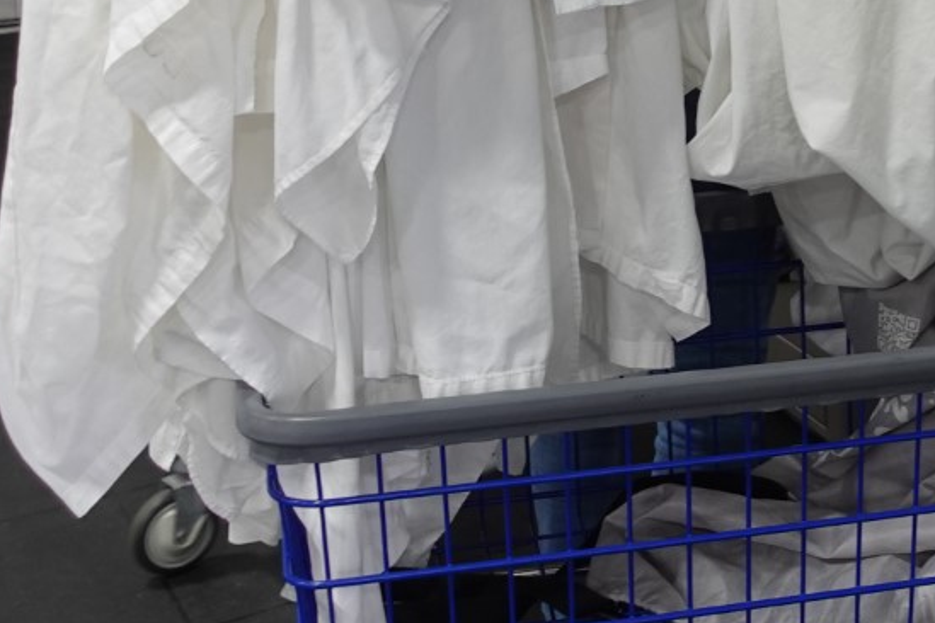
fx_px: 2181
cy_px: -136
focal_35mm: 84
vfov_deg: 15.6
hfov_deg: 23.1
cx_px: 966
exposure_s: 1/30
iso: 125
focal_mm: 9.4
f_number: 2.5
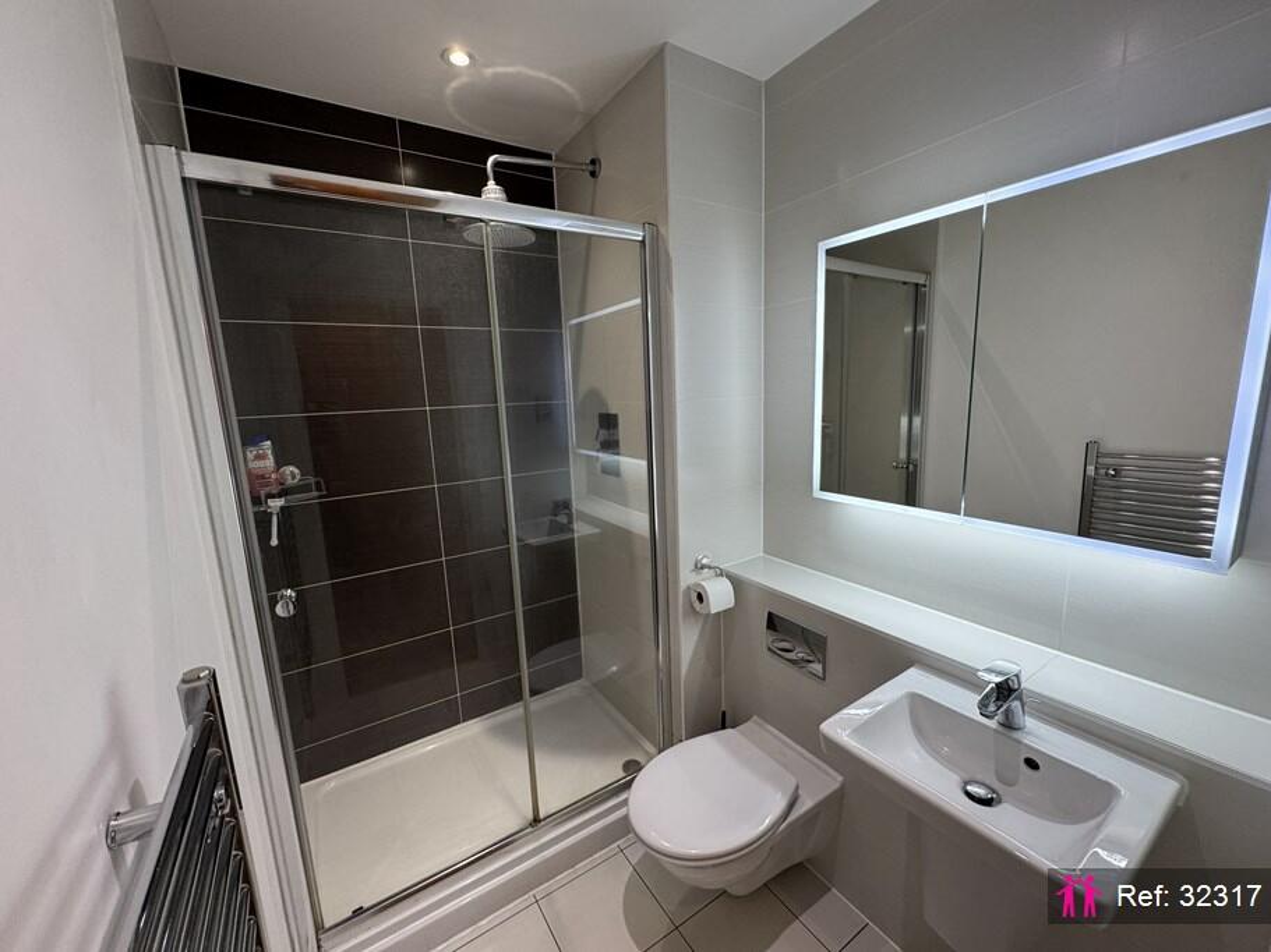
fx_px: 514
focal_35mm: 14
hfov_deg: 102.1
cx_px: 636
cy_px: 476
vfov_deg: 85.7
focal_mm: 2.22
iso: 160
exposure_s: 1/100
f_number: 2.2
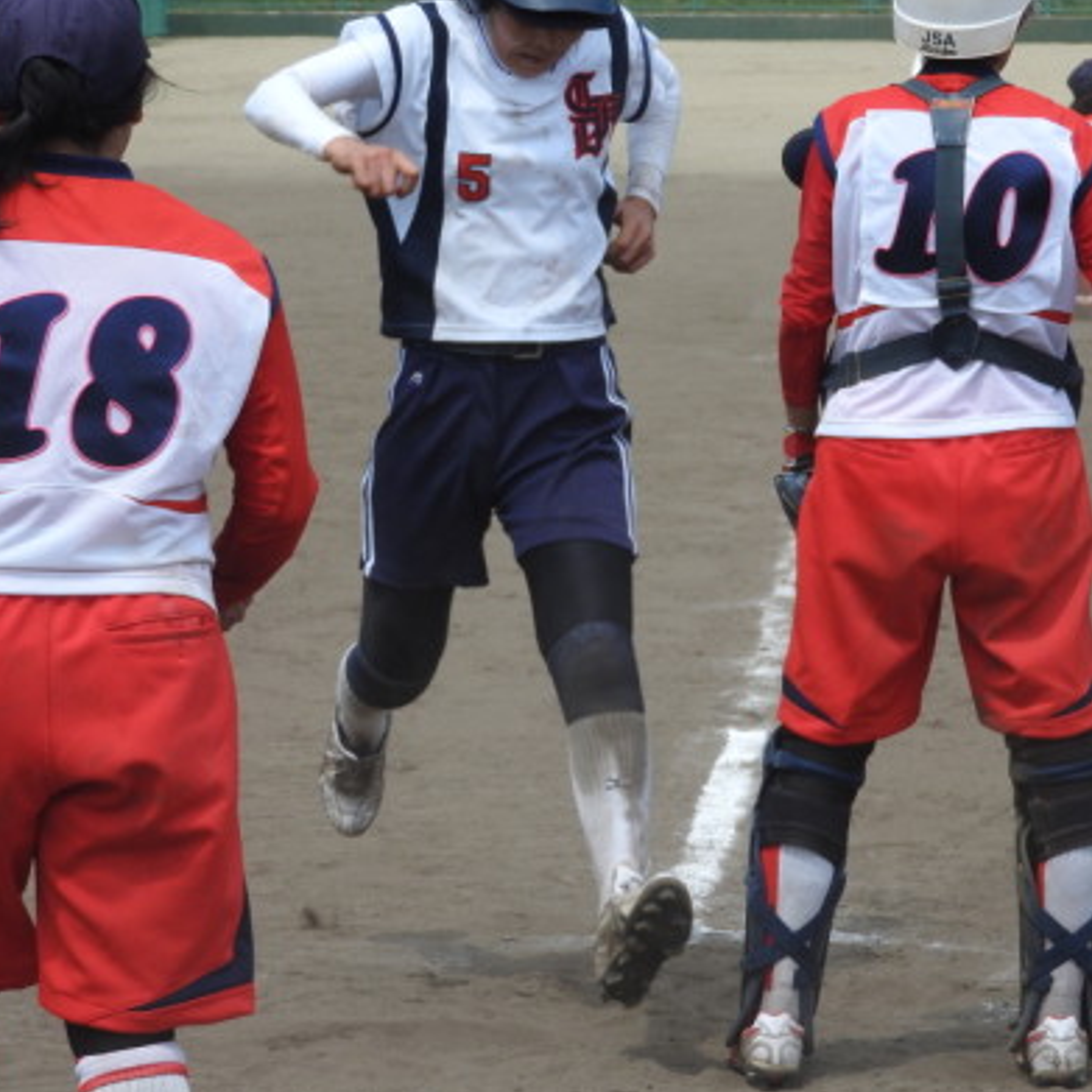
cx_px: 592
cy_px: 486
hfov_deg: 9.6
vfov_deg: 9.6
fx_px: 6531
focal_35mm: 183
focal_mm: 24.2
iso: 100
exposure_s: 1/400
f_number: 5
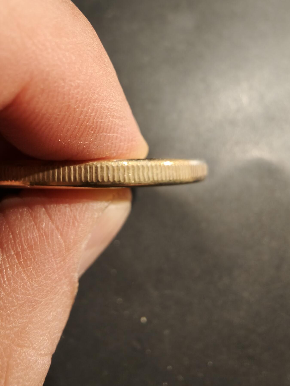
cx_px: 145
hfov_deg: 58.9
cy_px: 193
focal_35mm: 23
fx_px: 257
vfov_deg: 73.9
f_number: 2
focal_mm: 2.32
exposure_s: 1/88.5
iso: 250
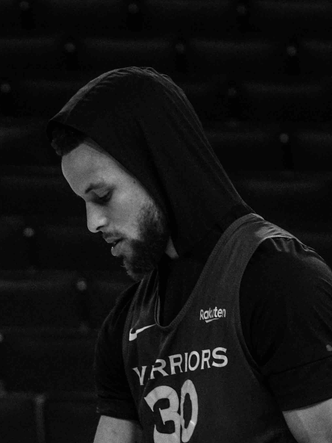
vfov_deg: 3.7
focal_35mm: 533
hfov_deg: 2.8
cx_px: -58
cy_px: 507
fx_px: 6817
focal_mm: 153
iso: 6400
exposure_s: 1/500
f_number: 8
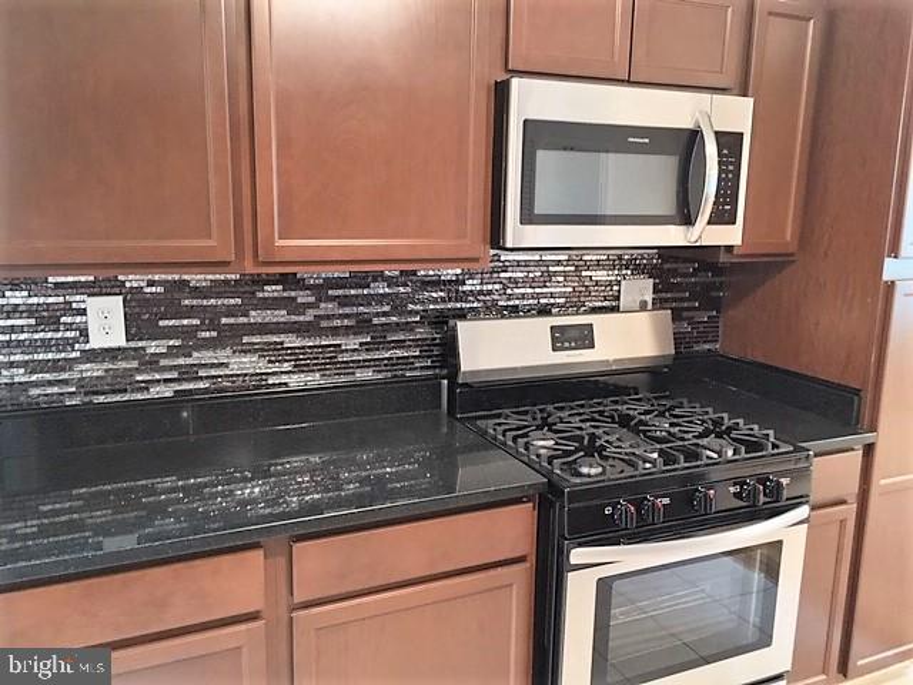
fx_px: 765
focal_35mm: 29
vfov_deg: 48.2
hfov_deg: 61.7
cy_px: 342
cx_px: 456
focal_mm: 4.15
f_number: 2.2
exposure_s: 1/15
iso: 250
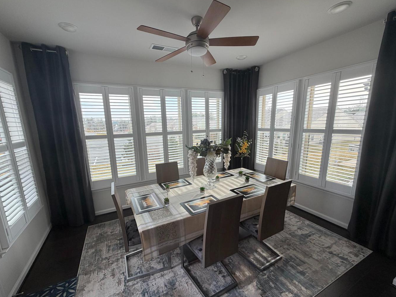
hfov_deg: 98.1
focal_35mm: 15
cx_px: 191
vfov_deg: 81.7
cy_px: 157
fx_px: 172
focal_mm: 2.22
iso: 64
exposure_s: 1/121
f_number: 2.2
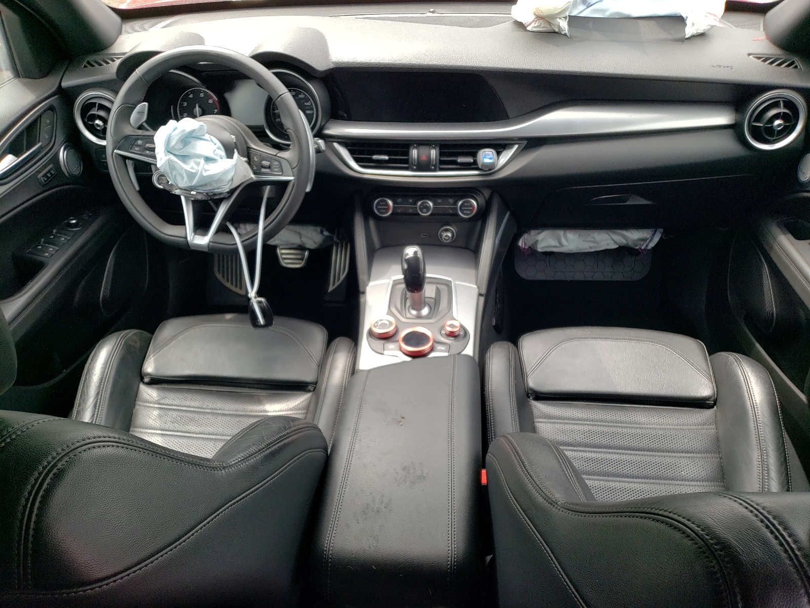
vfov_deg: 53.1
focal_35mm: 26
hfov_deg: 67.3
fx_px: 608
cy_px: 304
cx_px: 405
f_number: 1.5
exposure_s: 1/286
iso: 50
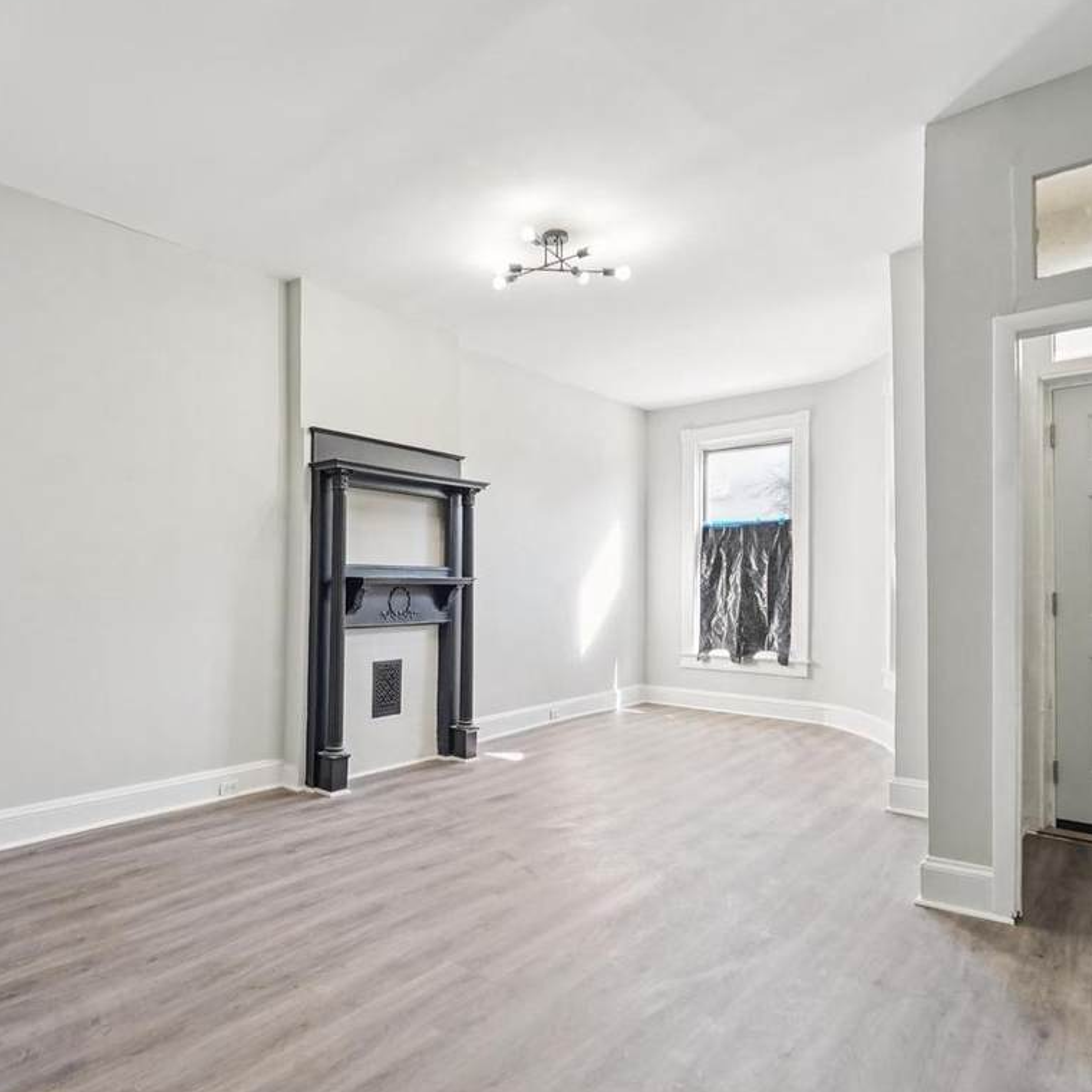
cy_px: 592
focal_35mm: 20
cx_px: 410
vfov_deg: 74.7
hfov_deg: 73.6
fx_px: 714
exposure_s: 1/40
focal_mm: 14
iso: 800
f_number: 5.6
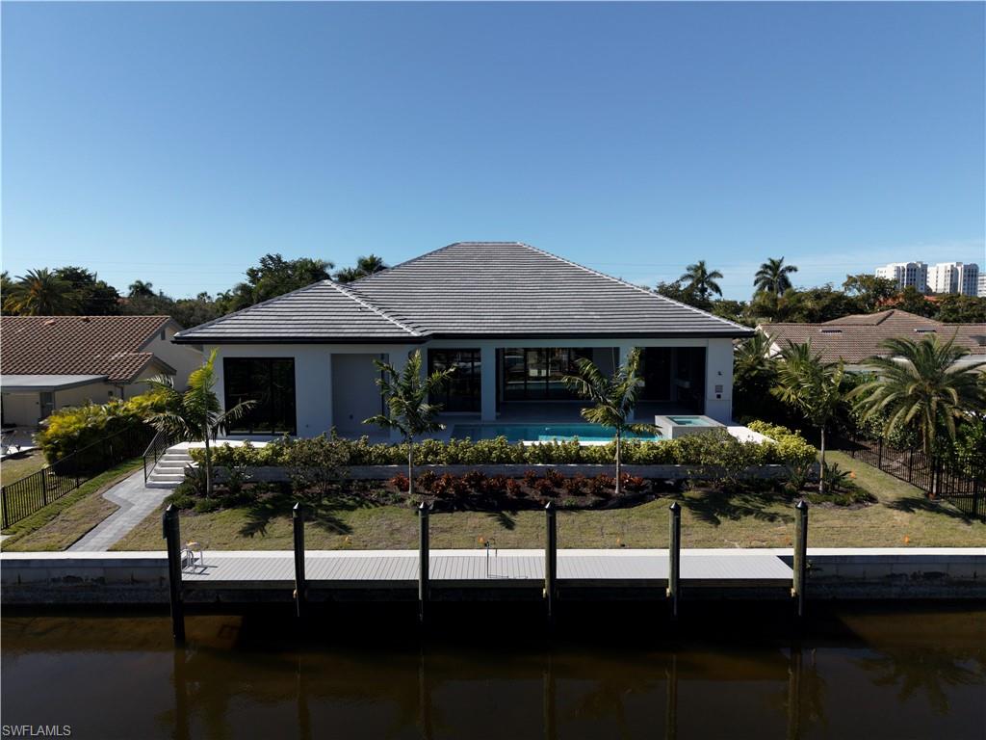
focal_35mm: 24
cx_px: 493
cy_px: 370
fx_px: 684
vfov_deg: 56.8
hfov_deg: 71.6
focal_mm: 8.67
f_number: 1.8
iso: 100
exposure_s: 1/400
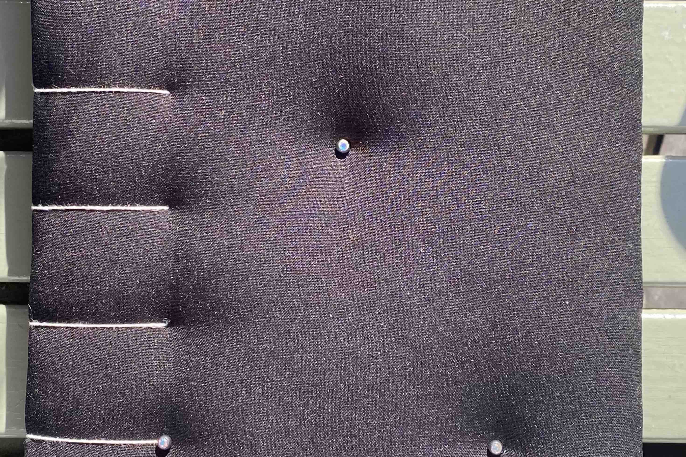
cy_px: 148
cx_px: 338
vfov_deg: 35.6
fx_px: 705
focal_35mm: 37
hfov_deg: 51.9
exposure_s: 1/27
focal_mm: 4.25
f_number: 1.8
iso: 640
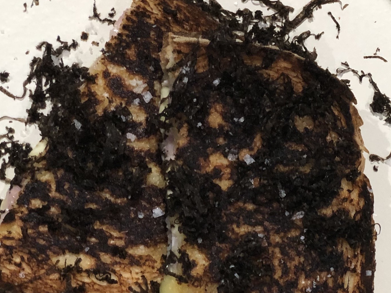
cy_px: 358
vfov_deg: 9.6
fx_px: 1717
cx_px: 475
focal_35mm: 152
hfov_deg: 12.7
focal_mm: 6
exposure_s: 1/50
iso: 50
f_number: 2.4
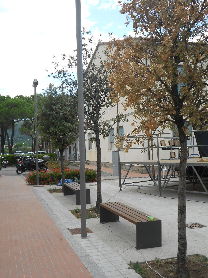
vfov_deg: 50.1
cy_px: 139
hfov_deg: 38.7
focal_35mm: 37
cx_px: 104
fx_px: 296
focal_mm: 6.9
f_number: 3.9
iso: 80
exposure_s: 1/320
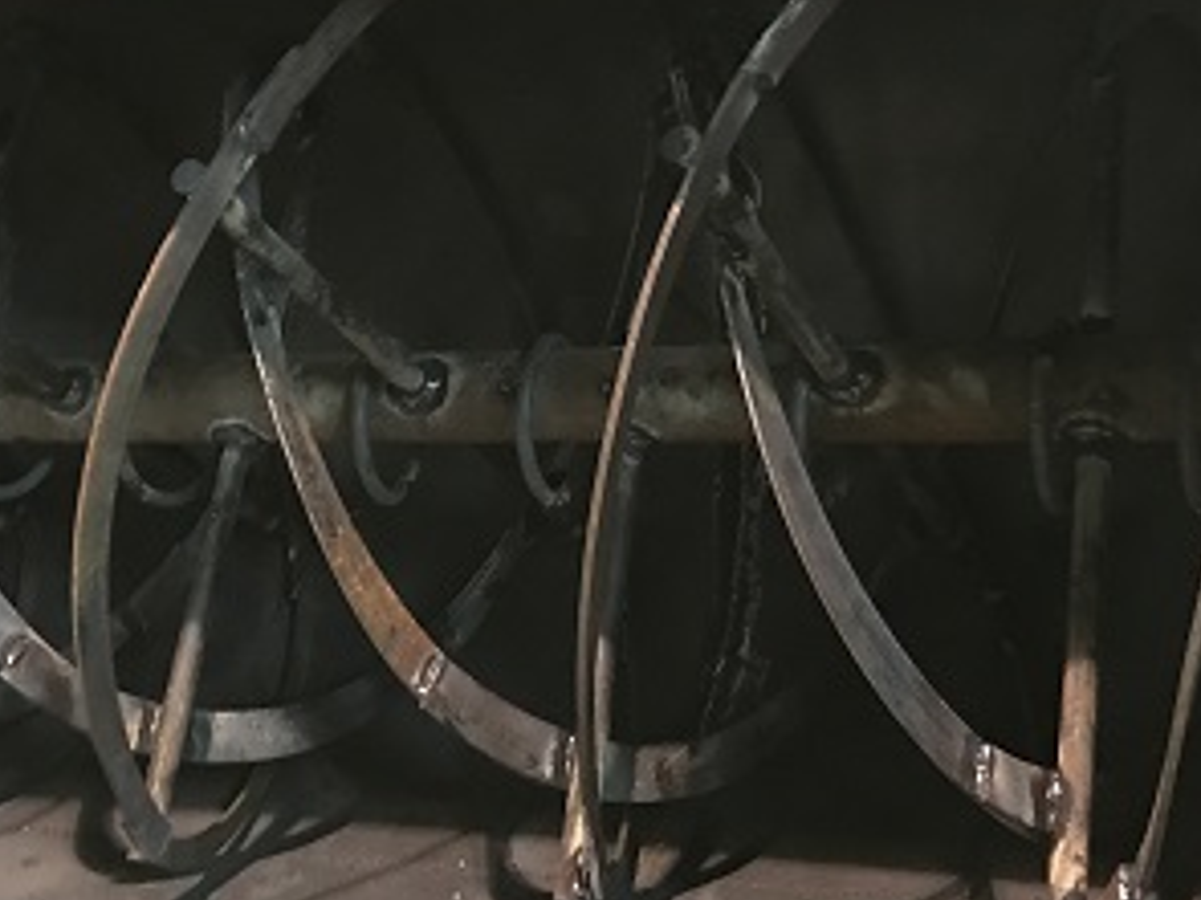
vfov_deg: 25.6
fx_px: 1977
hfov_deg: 33.8
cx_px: 550
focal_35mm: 57
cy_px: 403
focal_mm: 3.99
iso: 100
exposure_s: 1/4
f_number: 1.8
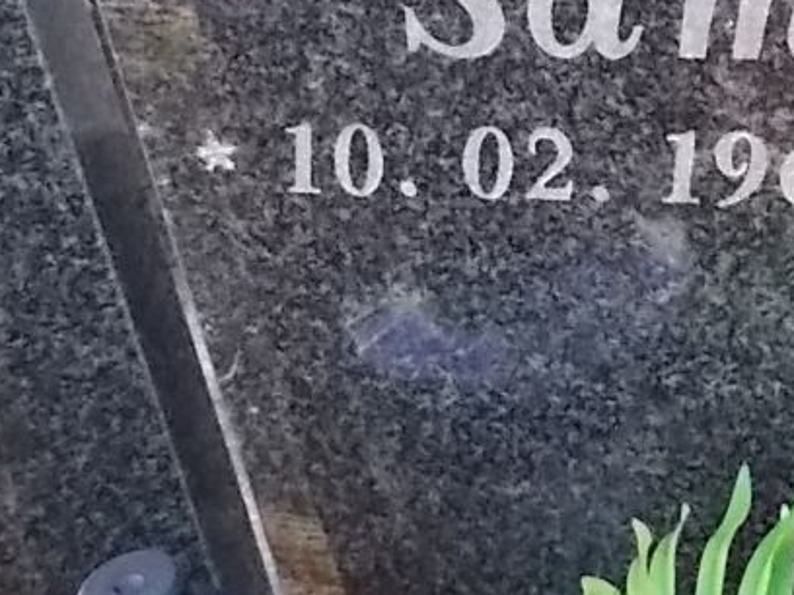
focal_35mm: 102
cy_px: -25
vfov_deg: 14.2
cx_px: 829
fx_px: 2340
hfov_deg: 18.7
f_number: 3.2
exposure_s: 1/250
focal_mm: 4.6
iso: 400
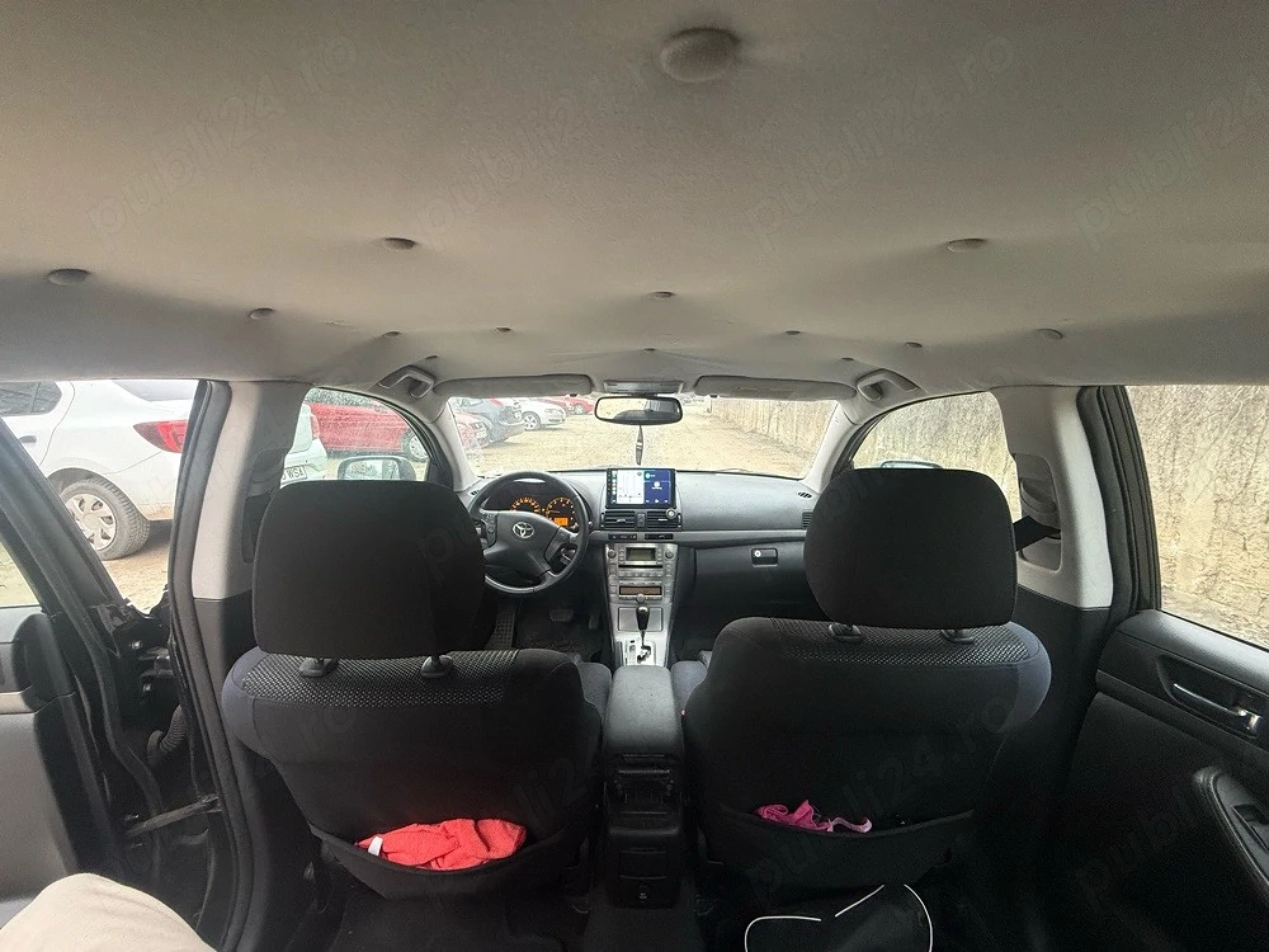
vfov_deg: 85.7
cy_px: 476
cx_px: 634
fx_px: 513
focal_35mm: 14
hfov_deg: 102.1
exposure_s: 1/99
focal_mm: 2.22
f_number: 2.2
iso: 250
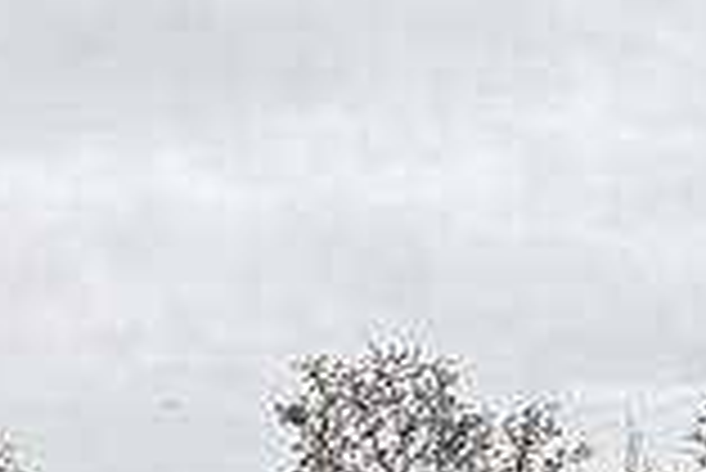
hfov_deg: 20.5
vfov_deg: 13.6
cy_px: 1002
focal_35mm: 83
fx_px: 1629
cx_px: -387
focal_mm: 2.22
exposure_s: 1/403
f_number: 2.2
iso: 40
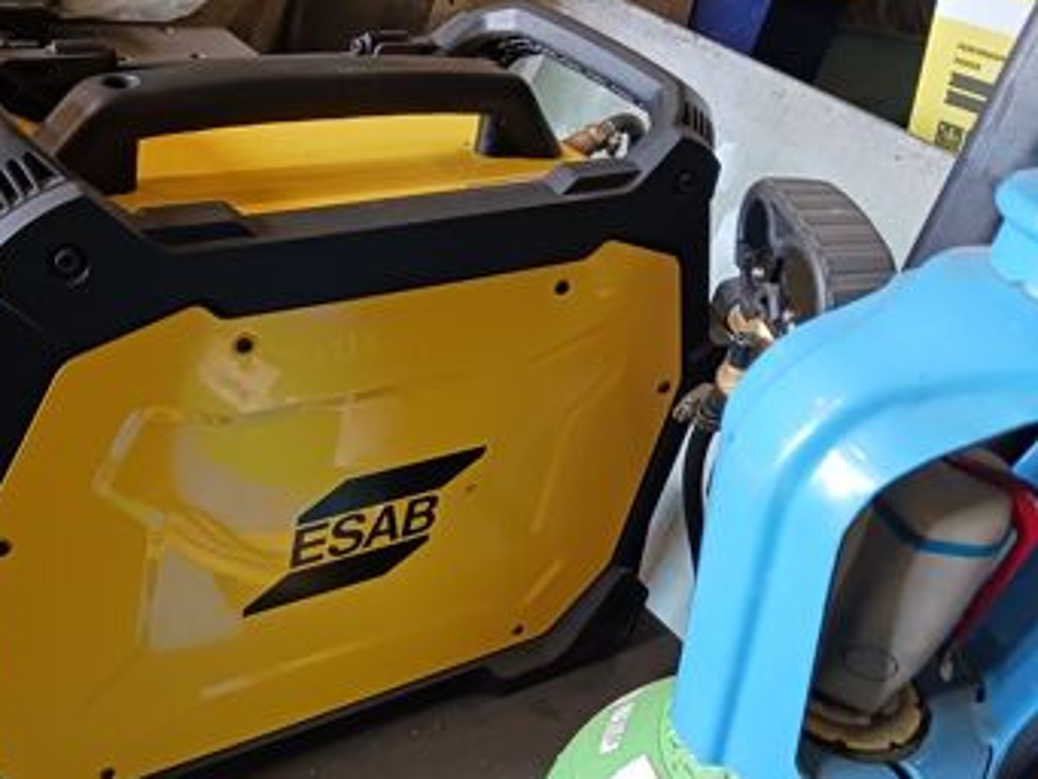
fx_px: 1140
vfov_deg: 37.5
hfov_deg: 47.8
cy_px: 499
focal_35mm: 38
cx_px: 310
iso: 500
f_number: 1.8
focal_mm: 4
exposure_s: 1/20
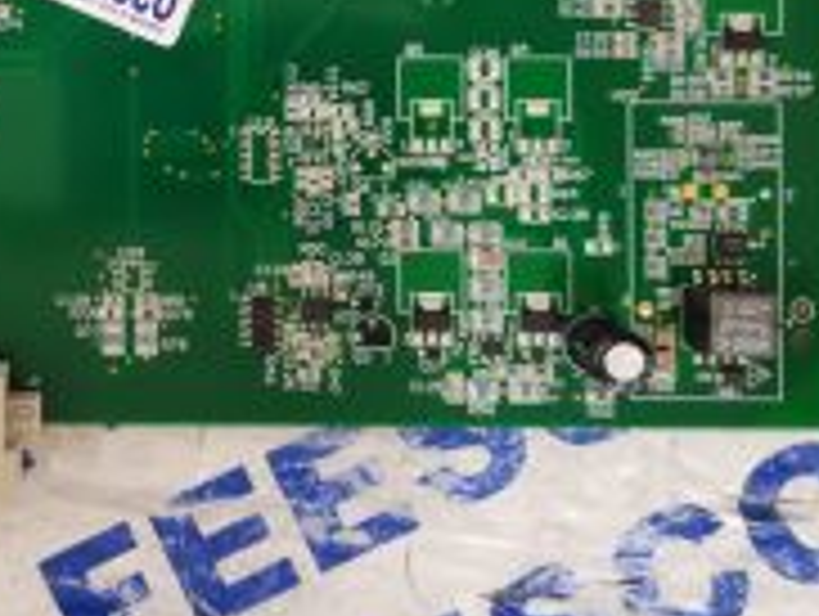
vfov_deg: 24.8
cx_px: 108
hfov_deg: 32.3
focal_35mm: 57
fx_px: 1350
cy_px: 40
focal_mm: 5.58
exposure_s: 1/25.7
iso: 500
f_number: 1.8
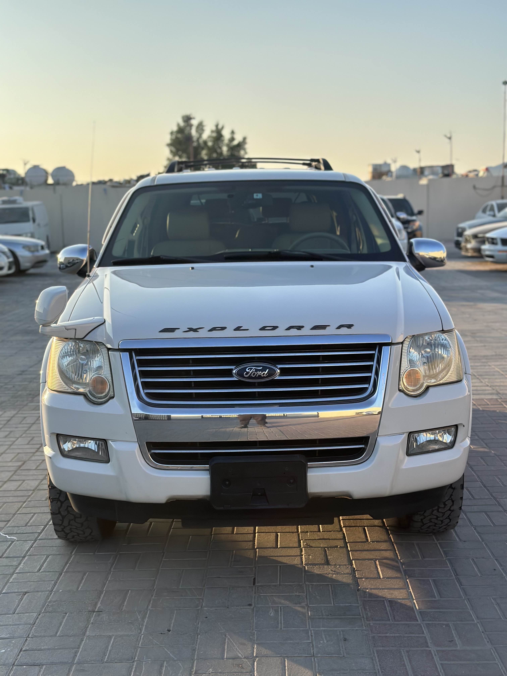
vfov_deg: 39.7
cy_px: 338
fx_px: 937
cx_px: 254
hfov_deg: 30.3
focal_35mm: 48
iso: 80
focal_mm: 6.86
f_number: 1.78
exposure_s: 1/2976
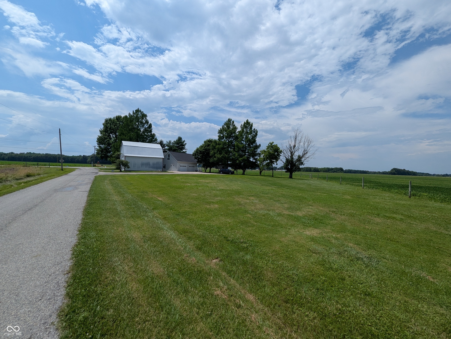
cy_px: 170
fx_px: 170
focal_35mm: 13
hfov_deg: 106.1
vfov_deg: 90.1
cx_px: 226
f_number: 2.2
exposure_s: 1/3509
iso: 49
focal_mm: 1.95
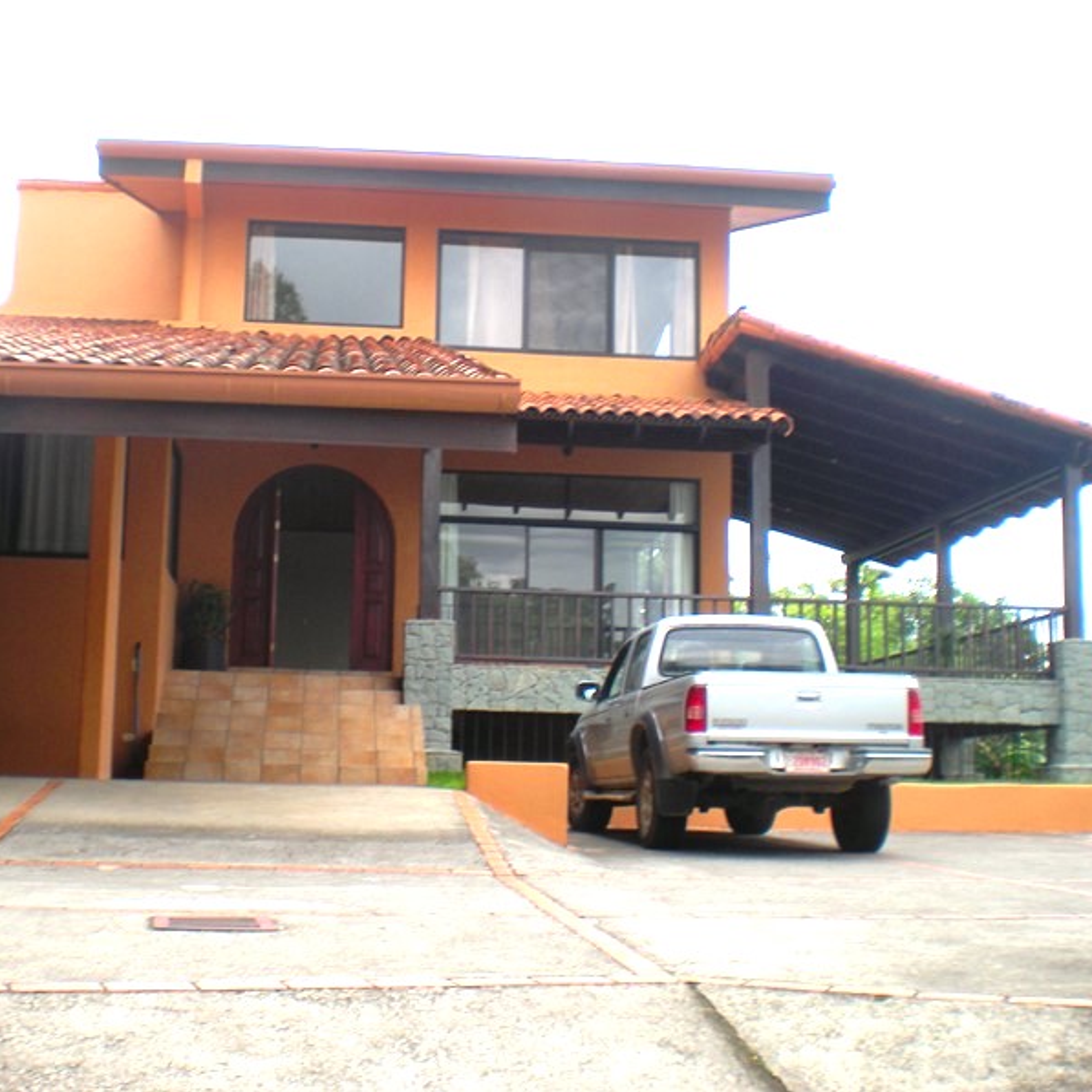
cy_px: 547
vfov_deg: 37.6
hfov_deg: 37.4
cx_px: 435
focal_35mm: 45
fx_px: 1606
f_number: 4.6
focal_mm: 6.3
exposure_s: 1/162
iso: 64
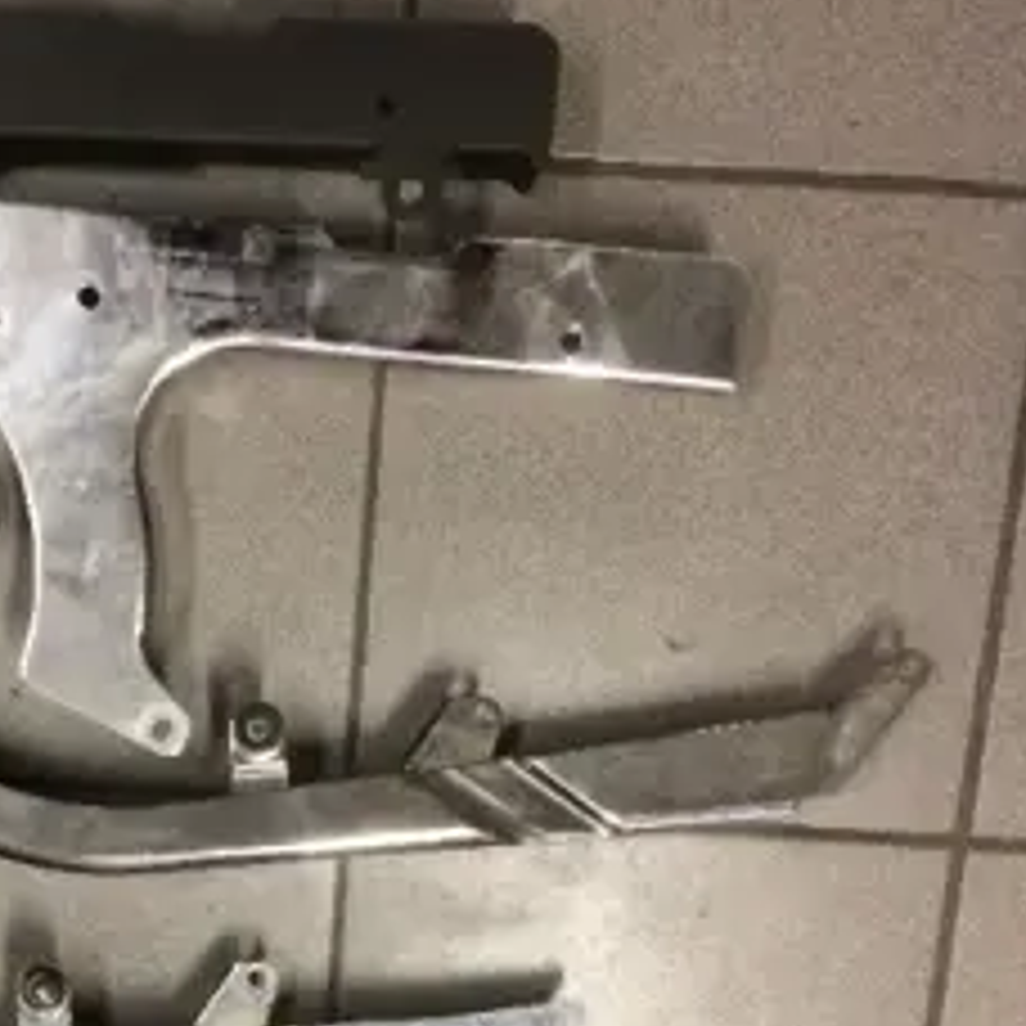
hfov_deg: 30.9
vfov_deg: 30.7
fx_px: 1811
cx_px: 225
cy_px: 846
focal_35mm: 54
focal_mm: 4.15
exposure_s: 1/33
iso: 200
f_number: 2.2
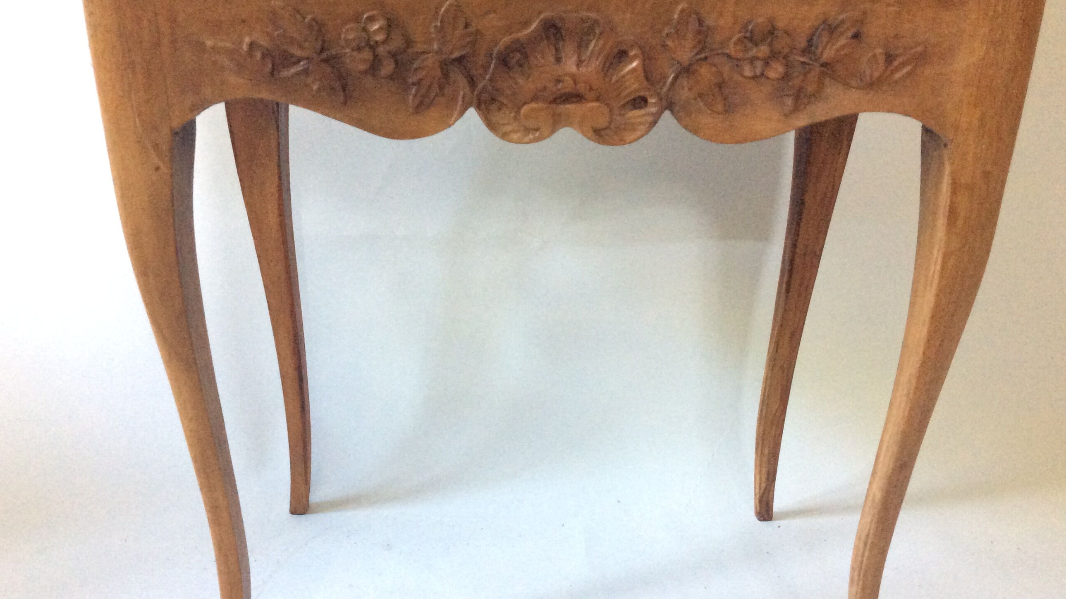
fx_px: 989
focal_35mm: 35
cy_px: 377
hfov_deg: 56.6
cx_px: 532
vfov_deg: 33.5
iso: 320
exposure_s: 1/20
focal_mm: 3.3
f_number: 2.4
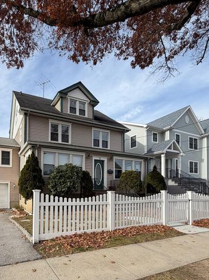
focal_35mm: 20
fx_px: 161
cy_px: 188
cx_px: 62
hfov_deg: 63.4
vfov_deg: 78.9
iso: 25
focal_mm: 2.22
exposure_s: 1/770
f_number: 2.2
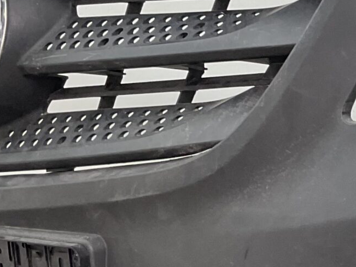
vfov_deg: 13.0
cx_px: 510
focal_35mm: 114
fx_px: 1172
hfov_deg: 16.0
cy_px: 184
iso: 32
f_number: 1.8
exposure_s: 1/120
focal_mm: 3
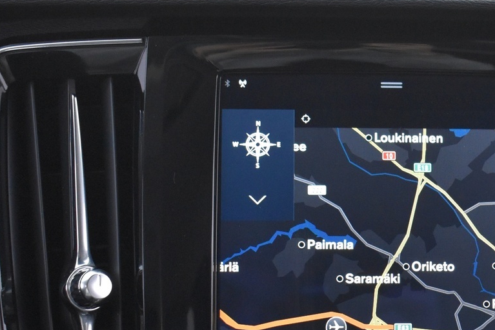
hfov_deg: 26.2
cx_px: 382
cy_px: 289
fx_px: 1045
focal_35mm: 76
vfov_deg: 17.7
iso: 3200
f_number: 3.8
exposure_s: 1/20
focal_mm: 24
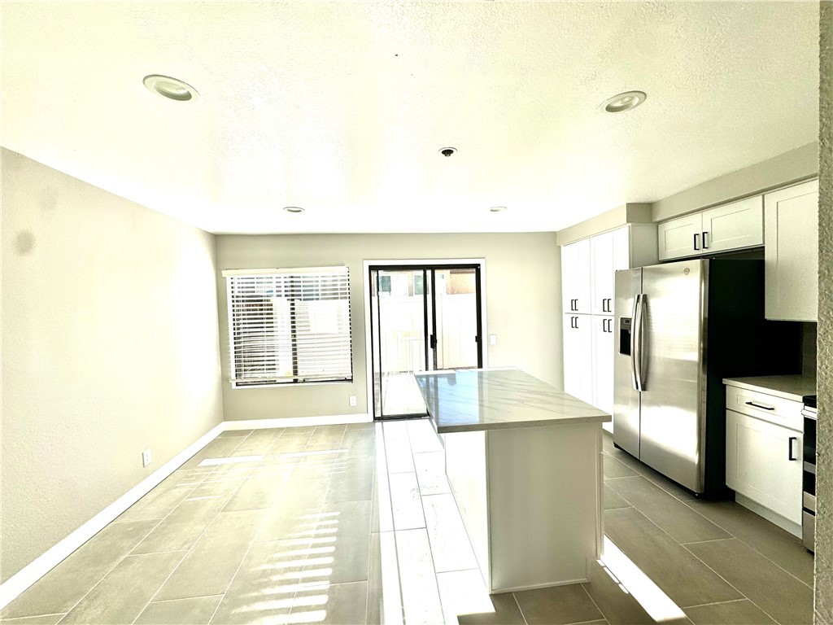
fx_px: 337
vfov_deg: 85.7
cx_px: 416
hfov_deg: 102.1
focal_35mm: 14
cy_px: 312
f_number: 2.2
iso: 50
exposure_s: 1/1126
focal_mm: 2.22
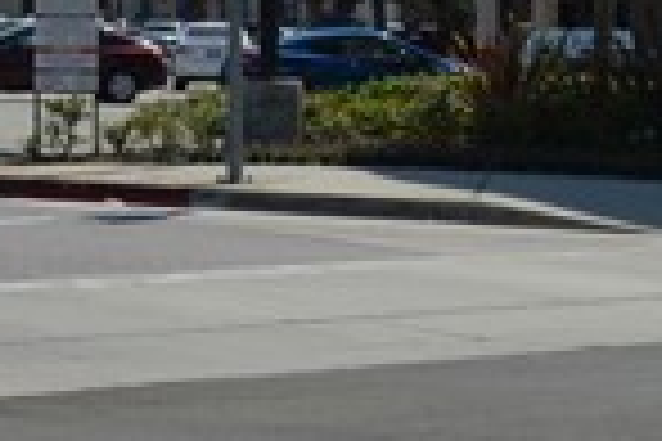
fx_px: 3126
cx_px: -266
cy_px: -439
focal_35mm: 170
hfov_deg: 11.7
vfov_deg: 7.7
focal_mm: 26
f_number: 9
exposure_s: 1/320
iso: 100
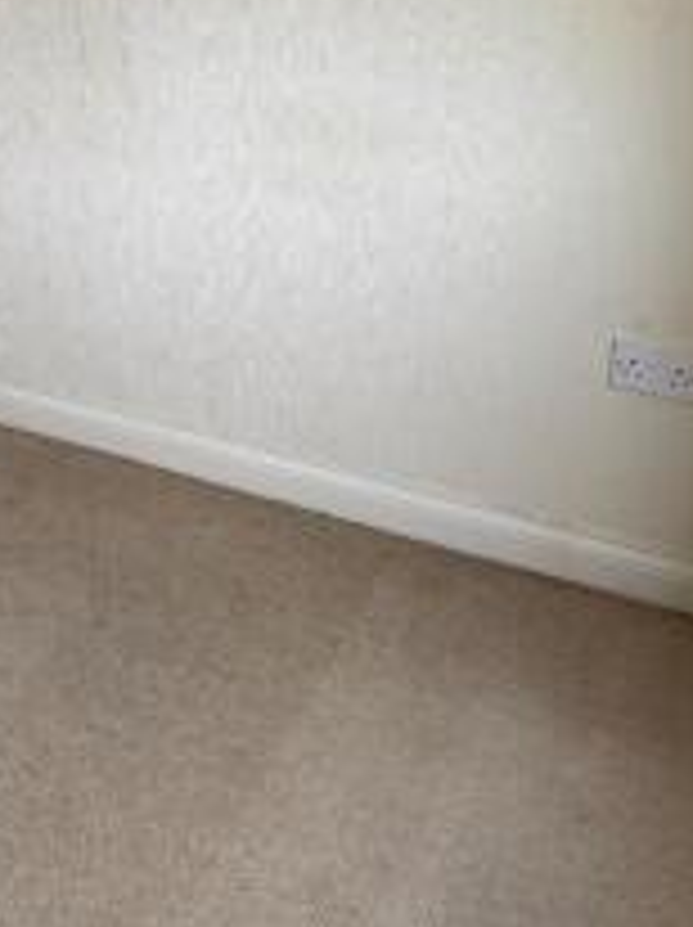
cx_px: 104
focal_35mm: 51
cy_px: 11
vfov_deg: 34.3
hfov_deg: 27.7
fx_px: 1364
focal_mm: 6.76
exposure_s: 1/65
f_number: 1.78
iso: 200
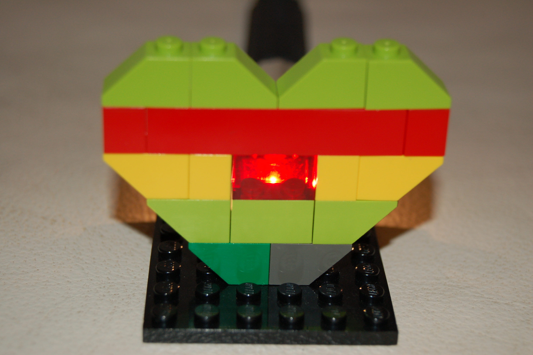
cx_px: 266
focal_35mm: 82
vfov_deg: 16.5
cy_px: 178
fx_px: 1220
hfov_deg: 24.6
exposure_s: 1/60
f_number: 5.6
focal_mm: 55
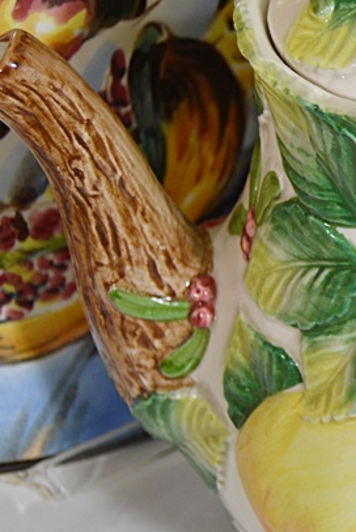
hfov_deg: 12.6
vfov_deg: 19.8
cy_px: 194
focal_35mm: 103
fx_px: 1525
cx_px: 533
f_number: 4
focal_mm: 28
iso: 400
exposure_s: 1/60
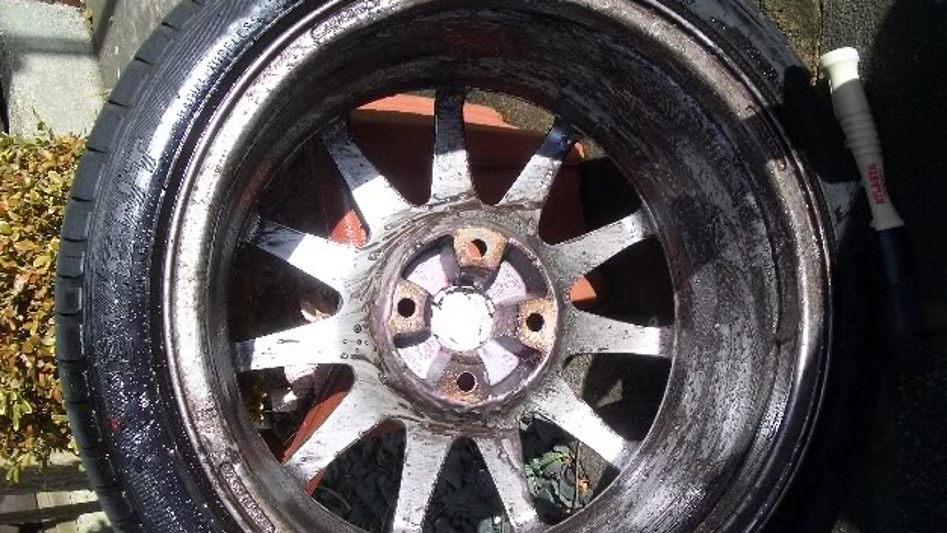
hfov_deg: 51.6
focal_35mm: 39
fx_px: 979
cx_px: 474
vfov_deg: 30.3
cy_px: 326
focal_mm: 5.8
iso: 50
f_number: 4.3
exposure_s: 1/250
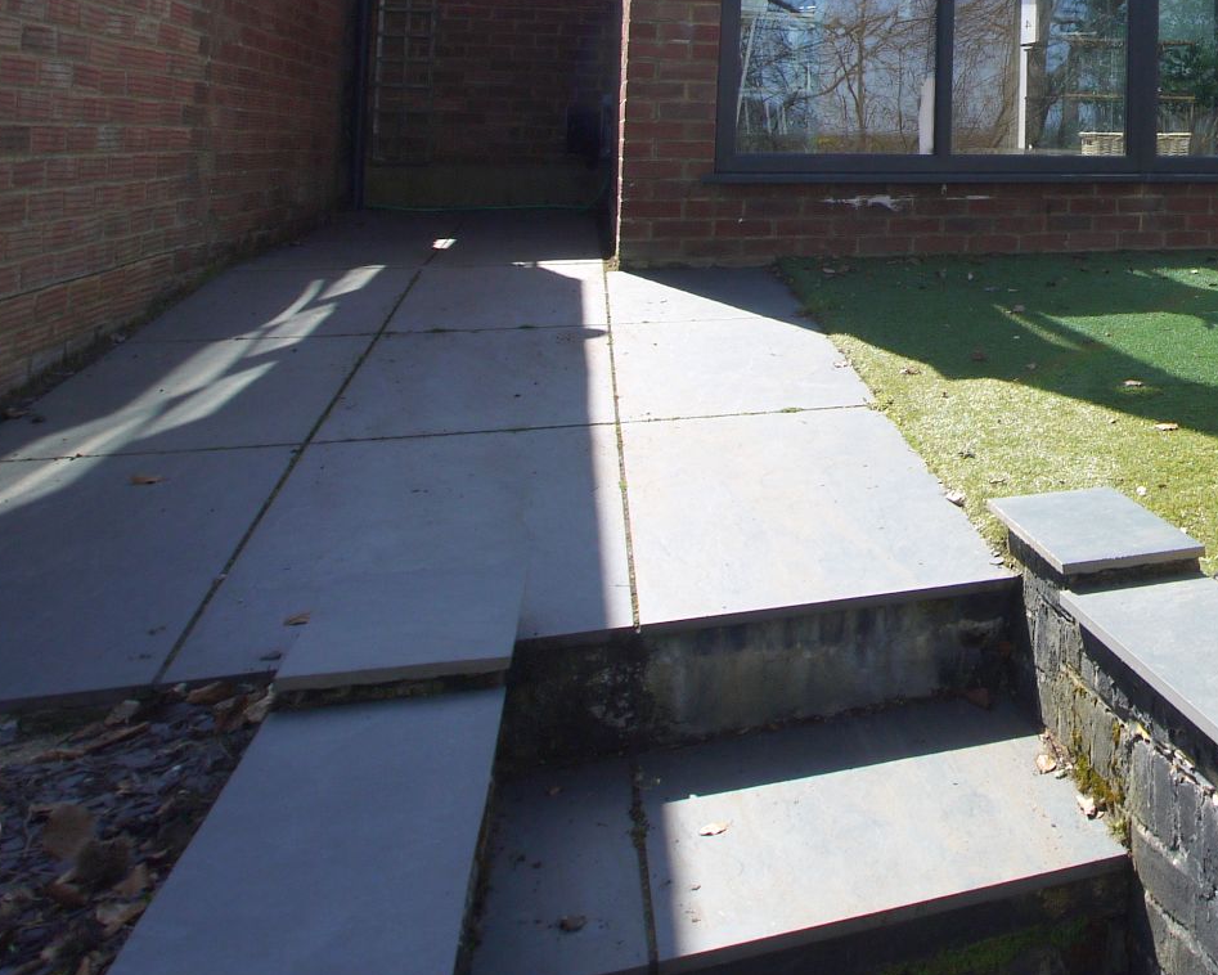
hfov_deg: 40.1
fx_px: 1370
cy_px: 4
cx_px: 1298
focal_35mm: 38
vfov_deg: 35.5
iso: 100
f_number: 7.1
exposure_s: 1/250
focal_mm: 9
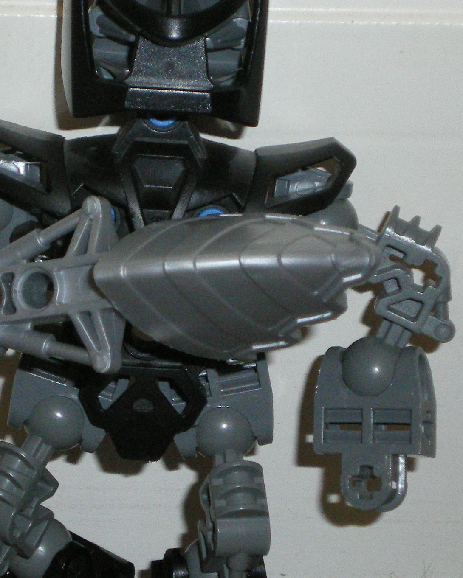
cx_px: 164
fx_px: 2603
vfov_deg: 12.7
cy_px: 233
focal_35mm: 152
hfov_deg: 10.2
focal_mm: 11.3
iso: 320
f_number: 4.4
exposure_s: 1/60
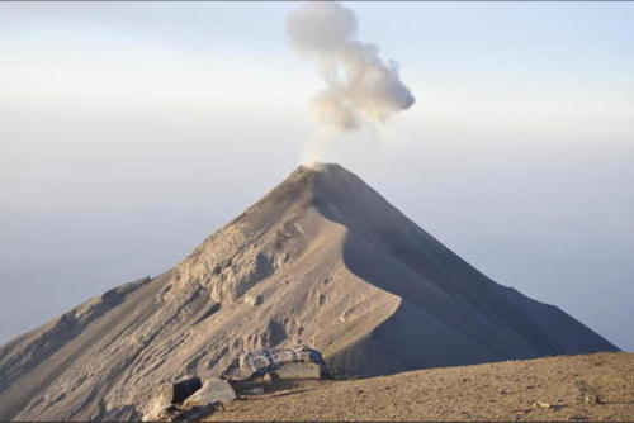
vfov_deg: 21.6
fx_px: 1110
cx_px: 317
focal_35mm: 63
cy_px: 212
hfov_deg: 31.9
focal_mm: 42
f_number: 9
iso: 200
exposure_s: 1/100
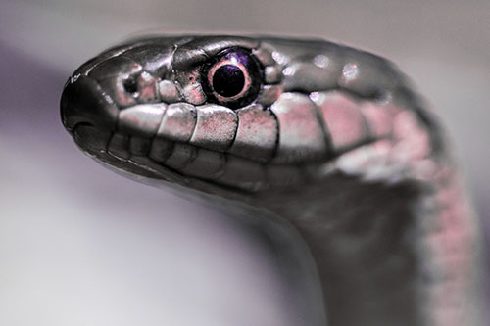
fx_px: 2857
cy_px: 163
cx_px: 245
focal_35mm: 210
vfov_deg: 6.5
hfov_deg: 9.8
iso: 720
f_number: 8.5
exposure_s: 1/2500
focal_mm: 210
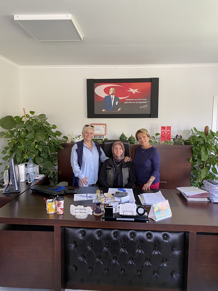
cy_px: 146
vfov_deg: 67.3
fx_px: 218
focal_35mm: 26
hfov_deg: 53.1
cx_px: 109
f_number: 1.8
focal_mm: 4.25
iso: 125
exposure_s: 1/60
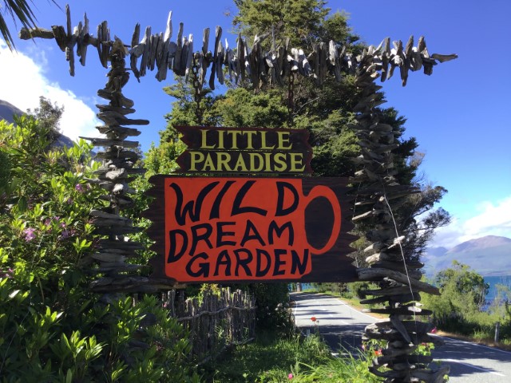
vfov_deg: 45.4
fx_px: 458
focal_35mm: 31
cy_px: 192
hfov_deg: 58.4
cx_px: 256
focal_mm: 3.3
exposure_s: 1/539
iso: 25
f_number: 2.4
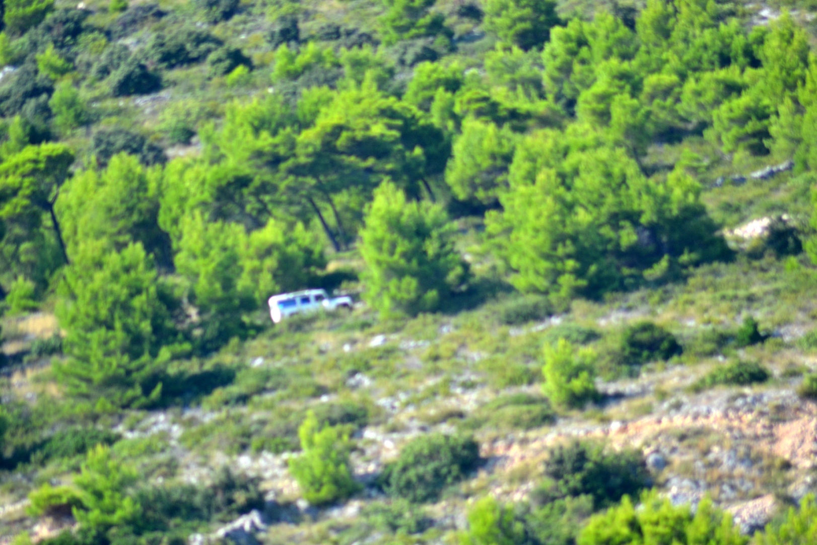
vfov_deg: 3.1
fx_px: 10214
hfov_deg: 4.6
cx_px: 408
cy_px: 272
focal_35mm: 450
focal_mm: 300
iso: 400
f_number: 5.6
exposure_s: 1/800
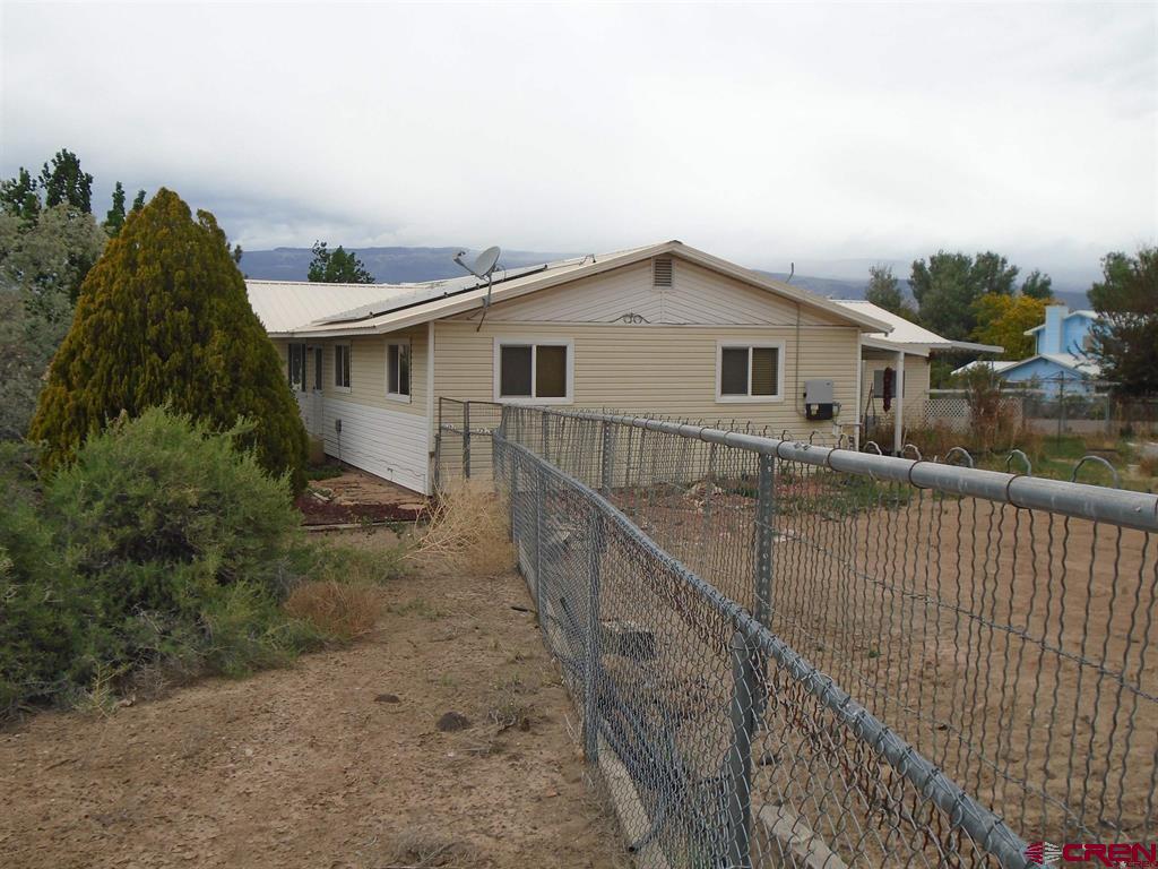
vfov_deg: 39.7
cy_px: 434
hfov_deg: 51.4
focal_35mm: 36
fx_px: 1204
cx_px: 579
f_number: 9.5
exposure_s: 1/200
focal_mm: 6.4
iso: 100
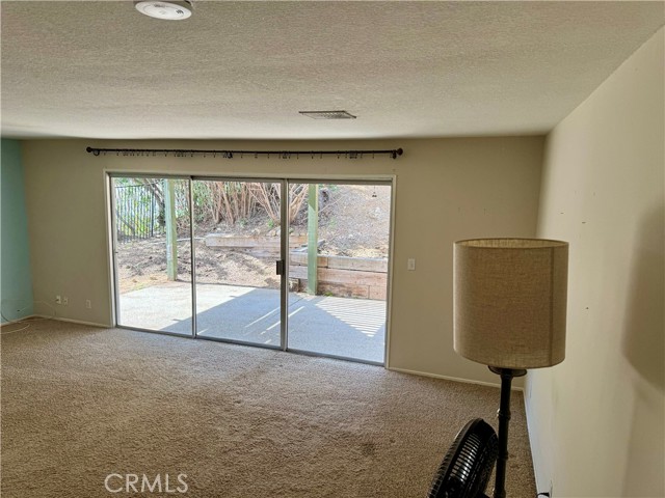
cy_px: 249
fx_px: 461
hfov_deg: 71.6
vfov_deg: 56.8
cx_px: 332
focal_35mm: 24
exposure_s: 1/280
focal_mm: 6.76
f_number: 1.78
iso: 100
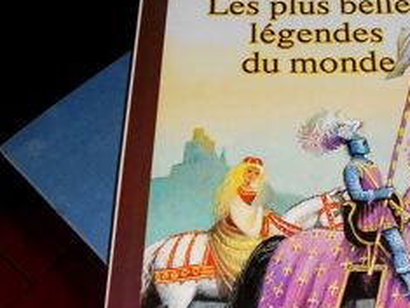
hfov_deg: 35.3
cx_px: 307
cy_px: 209
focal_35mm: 53
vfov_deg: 27.4
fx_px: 629
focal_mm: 4.6
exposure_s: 1/25
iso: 80
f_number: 3.2
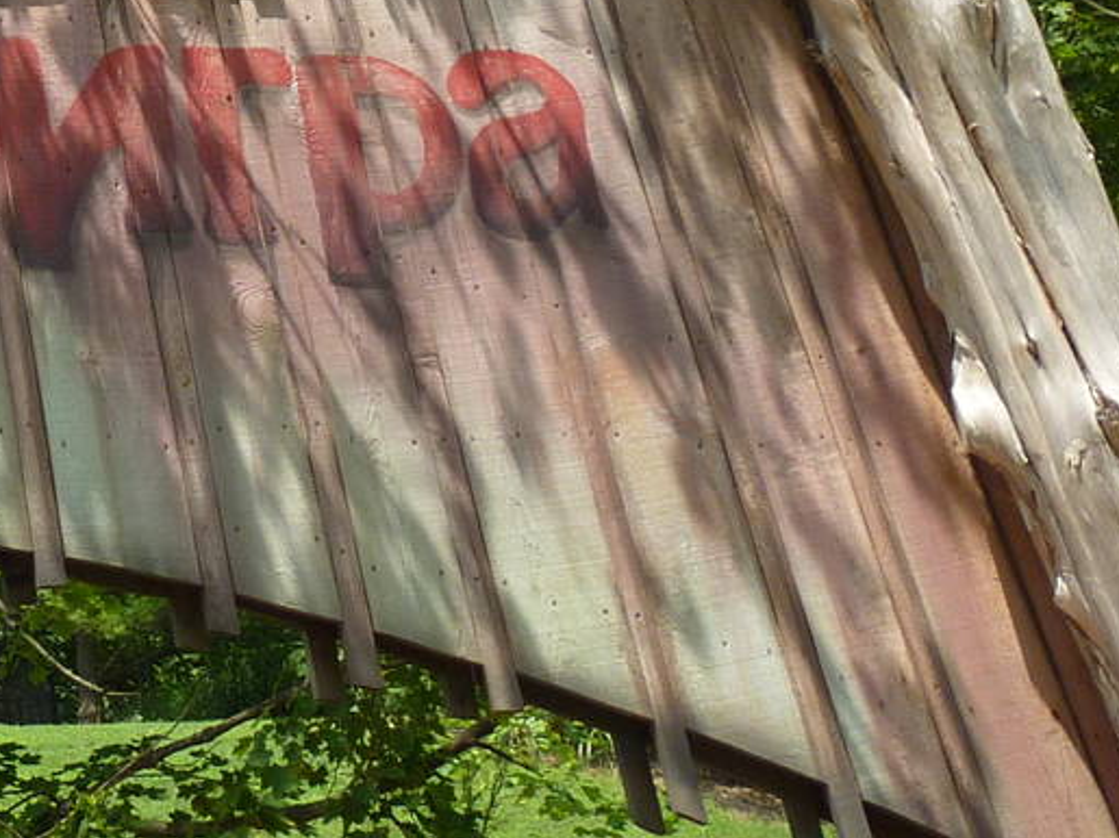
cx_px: -398
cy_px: -256
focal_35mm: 115
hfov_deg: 16.1
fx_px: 3717
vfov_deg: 12.5
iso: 100
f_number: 3.6
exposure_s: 1/500
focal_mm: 6.1
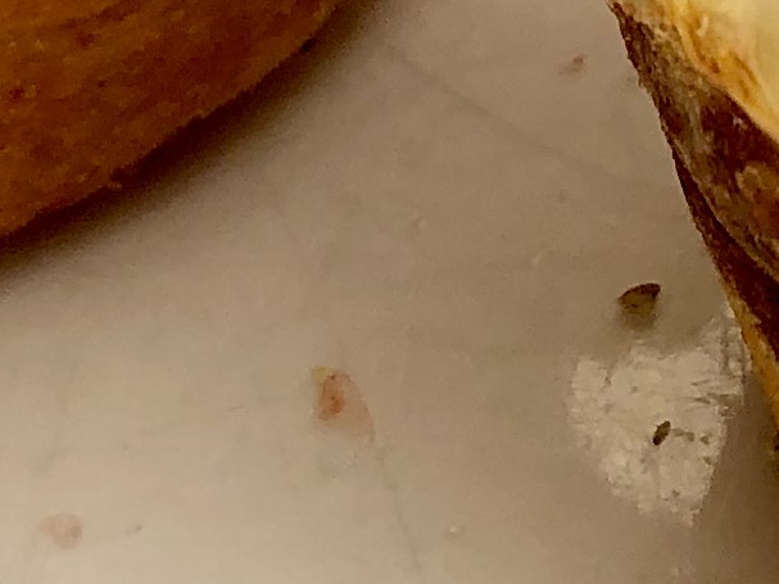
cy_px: -671
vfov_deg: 7.6
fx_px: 4185
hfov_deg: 10.5
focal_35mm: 186
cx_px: 842
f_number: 1.8
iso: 20
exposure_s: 1/631
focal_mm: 3.99
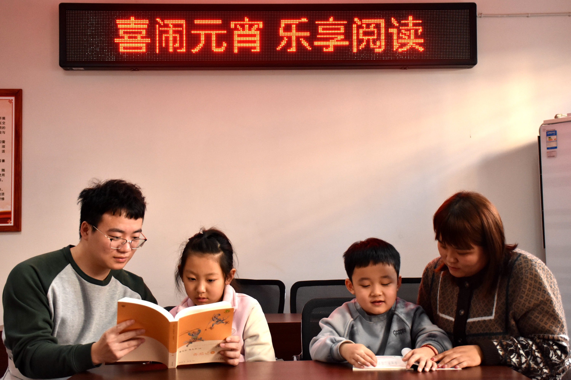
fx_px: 714
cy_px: 190
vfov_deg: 29.9
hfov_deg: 43.6
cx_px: 286
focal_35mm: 45
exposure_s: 1/100
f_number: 4
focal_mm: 30
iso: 1600
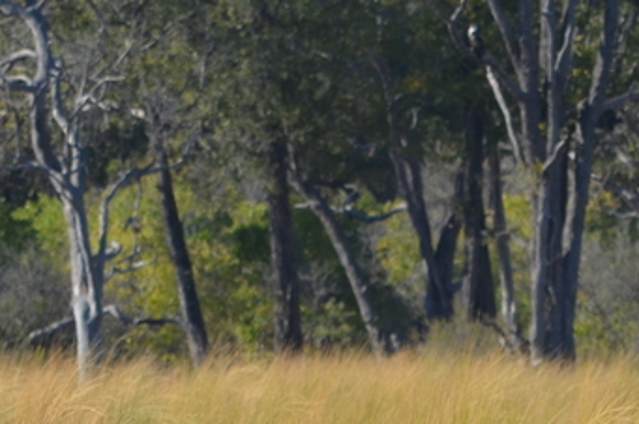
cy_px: 644
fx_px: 23917
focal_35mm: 1350
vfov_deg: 1.0
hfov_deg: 1.5
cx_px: 543
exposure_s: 1/640
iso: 200
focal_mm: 240
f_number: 6.3
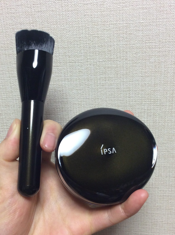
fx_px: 331
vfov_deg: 38.9
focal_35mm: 49
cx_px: 84
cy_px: 135
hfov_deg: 29.6
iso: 50
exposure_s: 1/24
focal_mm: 3.3
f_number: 2.4
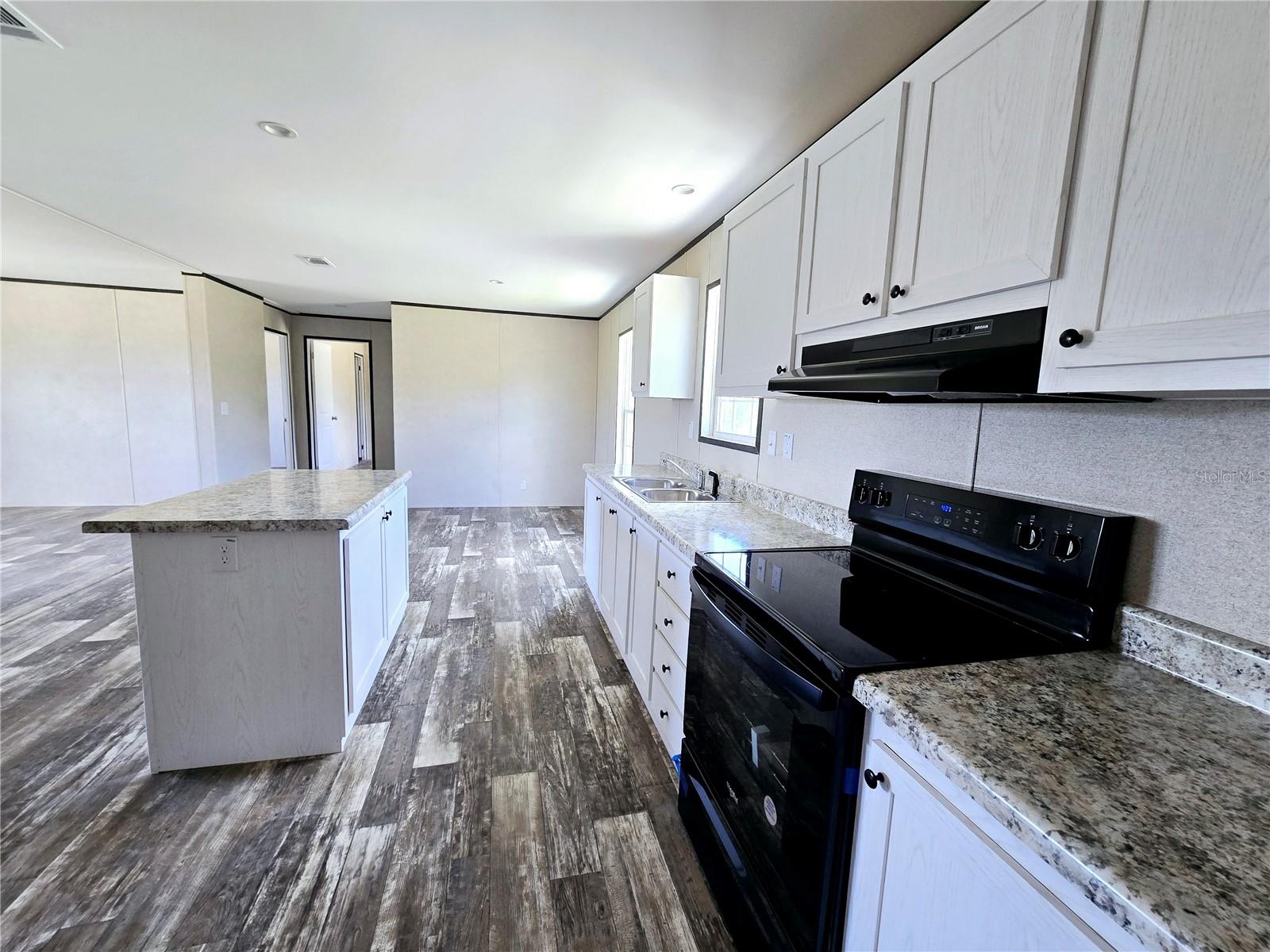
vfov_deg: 89.9
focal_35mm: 13
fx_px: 477
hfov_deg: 106.2
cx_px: 635
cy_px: 476
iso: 125
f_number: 2.2
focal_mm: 2.2
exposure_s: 1/60.2
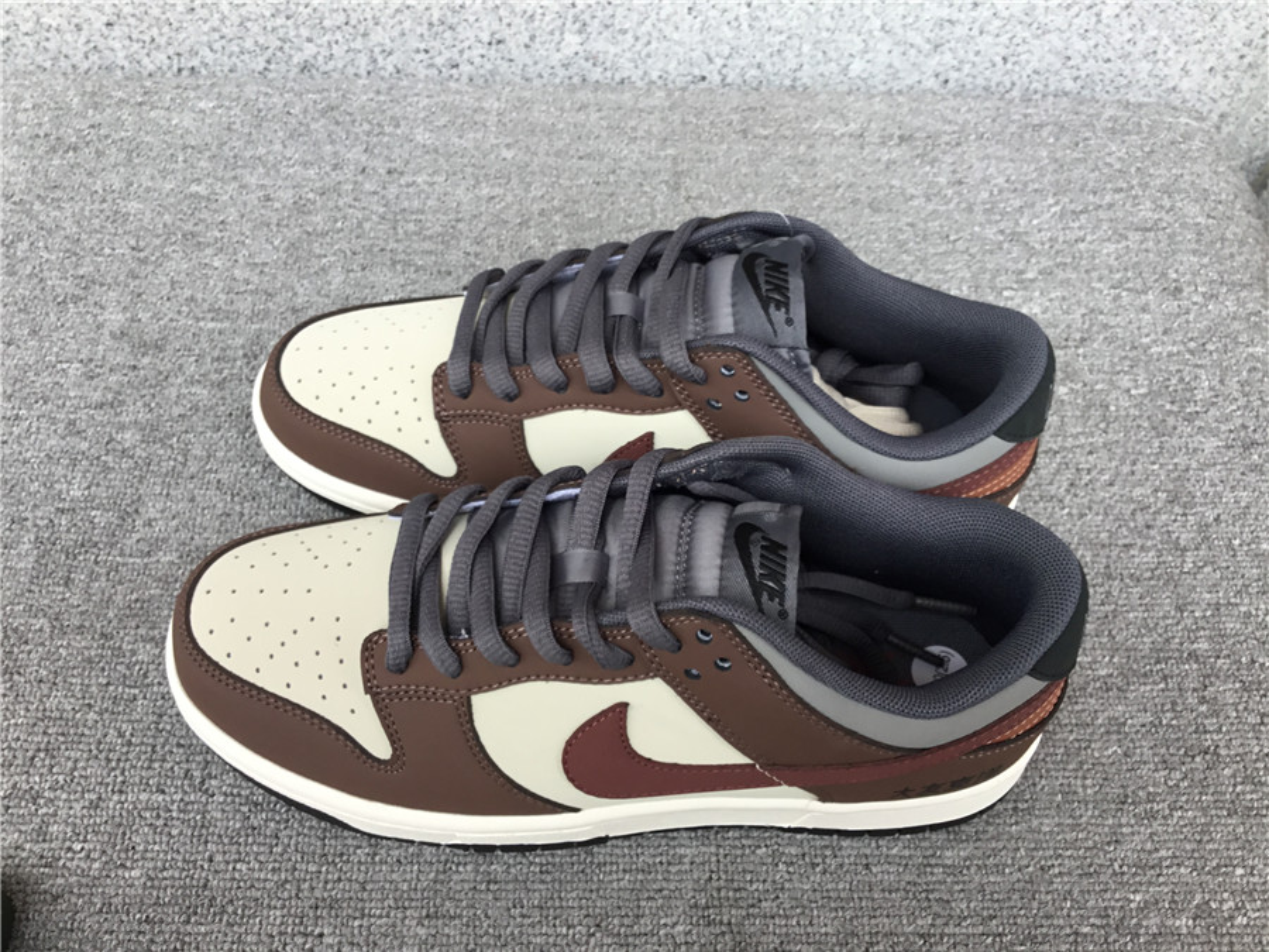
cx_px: 634
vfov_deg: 45.4
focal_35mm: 31
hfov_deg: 58.4
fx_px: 1136
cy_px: 476
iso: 25
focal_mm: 3.3
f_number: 2.4
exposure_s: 1/100
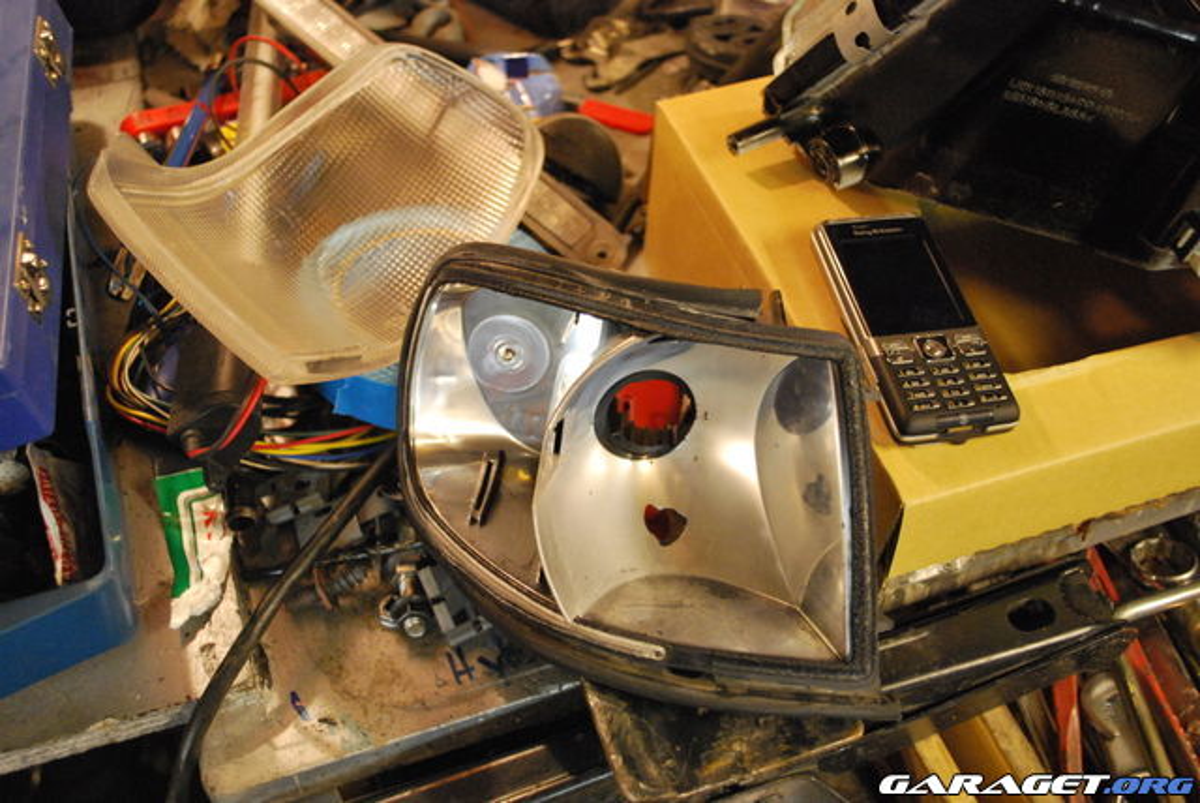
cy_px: 402
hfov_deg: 49.5
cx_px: 600
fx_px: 1301
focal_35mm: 39
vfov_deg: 34.3
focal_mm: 26
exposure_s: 1/25
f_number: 4.2
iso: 1600
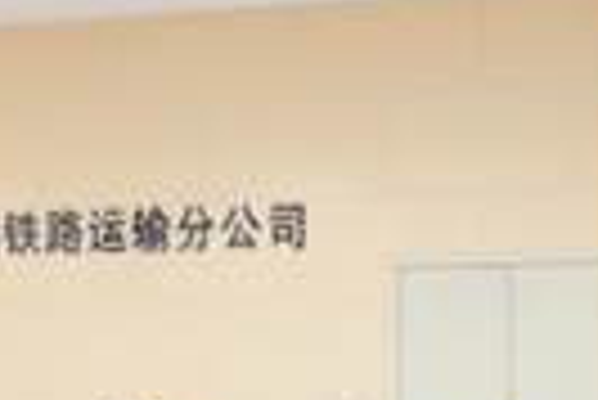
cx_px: 360
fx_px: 2544
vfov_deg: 8.8
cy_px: 571
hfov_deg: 13.4
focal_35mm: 153
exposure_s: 1/90
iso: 1250
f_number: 5.6
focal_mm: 34
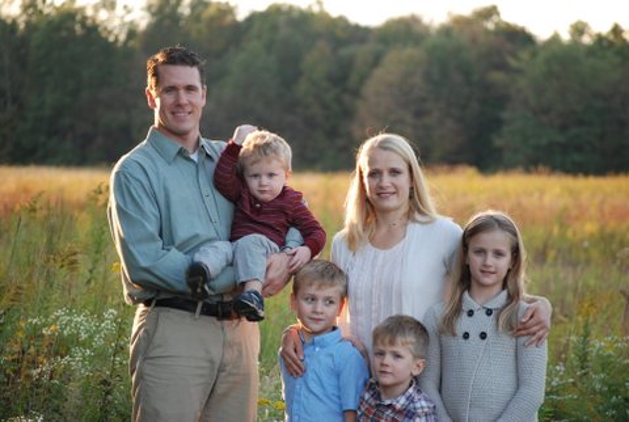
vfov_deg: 7.9
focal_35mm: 174
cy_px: 211
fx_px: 3046
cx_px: 314
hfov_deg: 11.8
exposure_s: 1/125
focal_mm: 116
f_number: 4.8
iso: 280
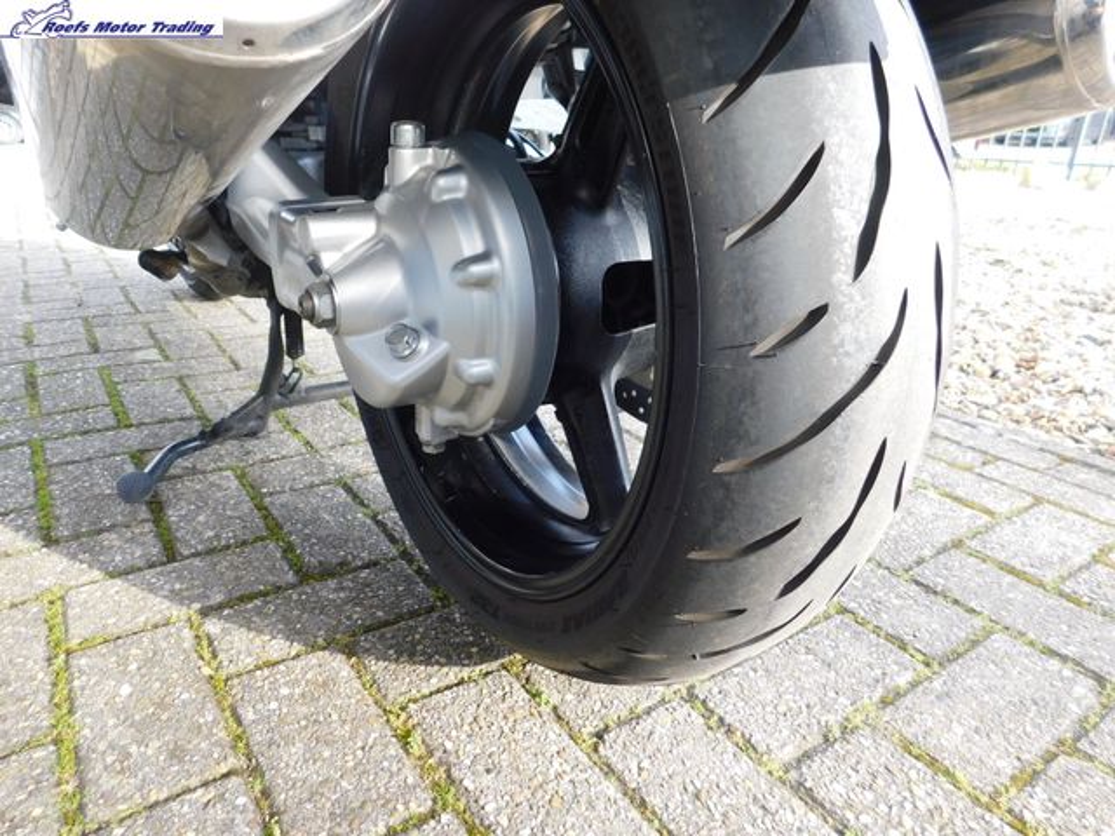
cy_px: 418
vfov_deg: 56.8
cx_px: 558
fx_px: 773
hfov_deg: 71.6
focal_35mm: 24
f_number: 3
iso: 125
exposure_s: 1/80
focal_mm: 4.1
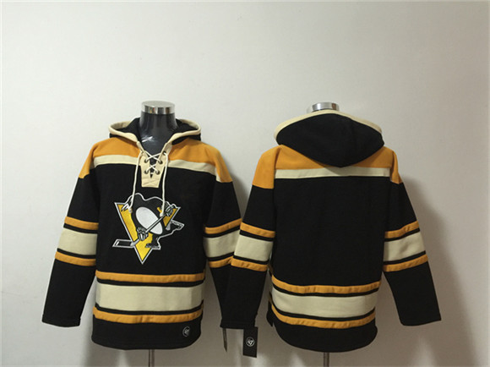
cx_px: 245
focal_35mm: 29
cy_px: 184
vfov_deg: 48.2
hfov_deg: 61.7
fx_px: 410
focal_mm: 4.15
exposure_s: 1/8
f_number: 2.2
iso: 125
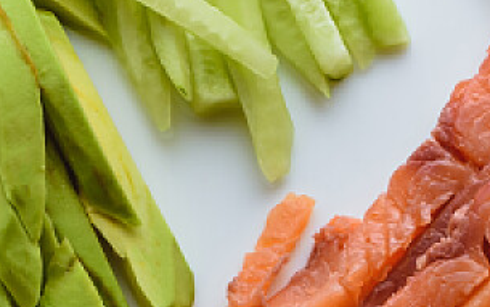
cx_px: 392
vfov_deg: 4.0
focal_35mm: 321
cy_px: 906
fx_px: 4289
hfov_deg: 6.5
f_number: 9
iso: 250
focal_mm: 50
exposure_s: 1/160
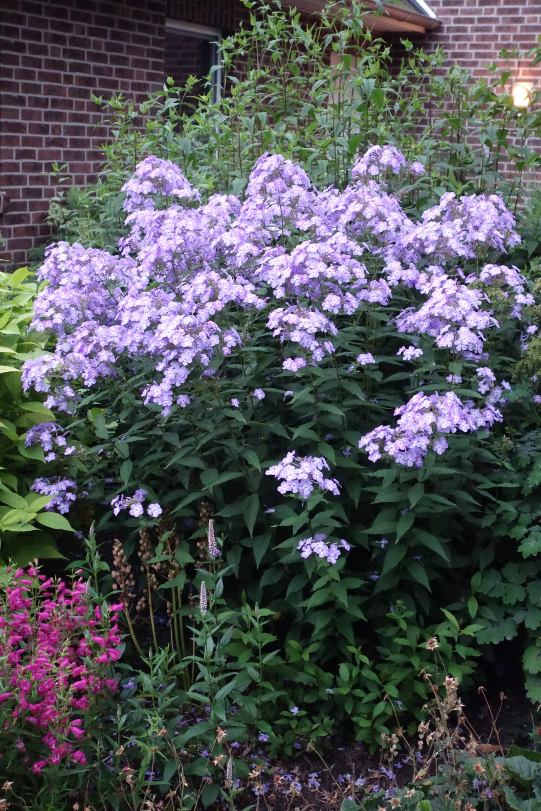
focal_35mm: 50
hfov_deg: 27.0
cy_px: 406
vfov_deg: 39.6
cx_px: 270
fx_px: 1127
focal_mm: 18.66
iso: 3200
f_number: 3.2
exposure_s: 1/200
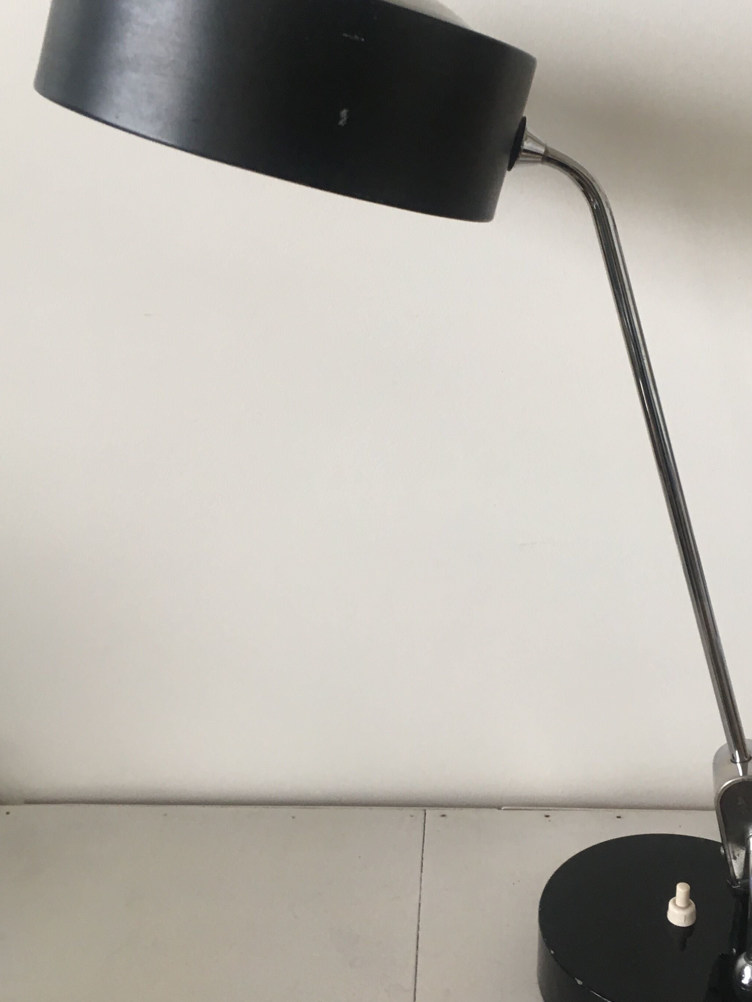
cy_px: 466
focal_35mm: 43
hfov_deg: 33.5
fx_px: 1246
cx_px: 442
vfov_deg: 43.8
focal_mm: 4.15
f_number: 2.2
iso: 80
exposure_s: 1/33
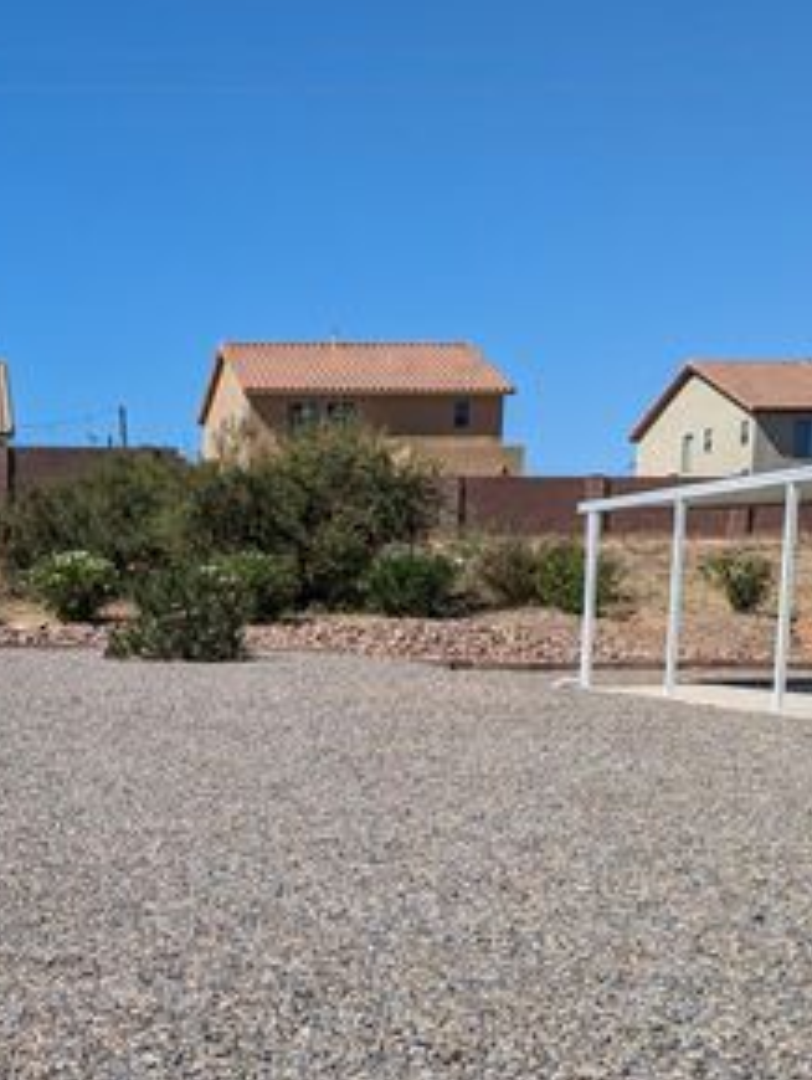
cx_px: -15
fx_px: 1718
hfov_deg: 25.2
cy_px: 858
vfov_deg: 33.9
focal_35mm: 55
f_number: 1.85
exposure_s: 1/3236
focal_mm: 6.81
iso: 38
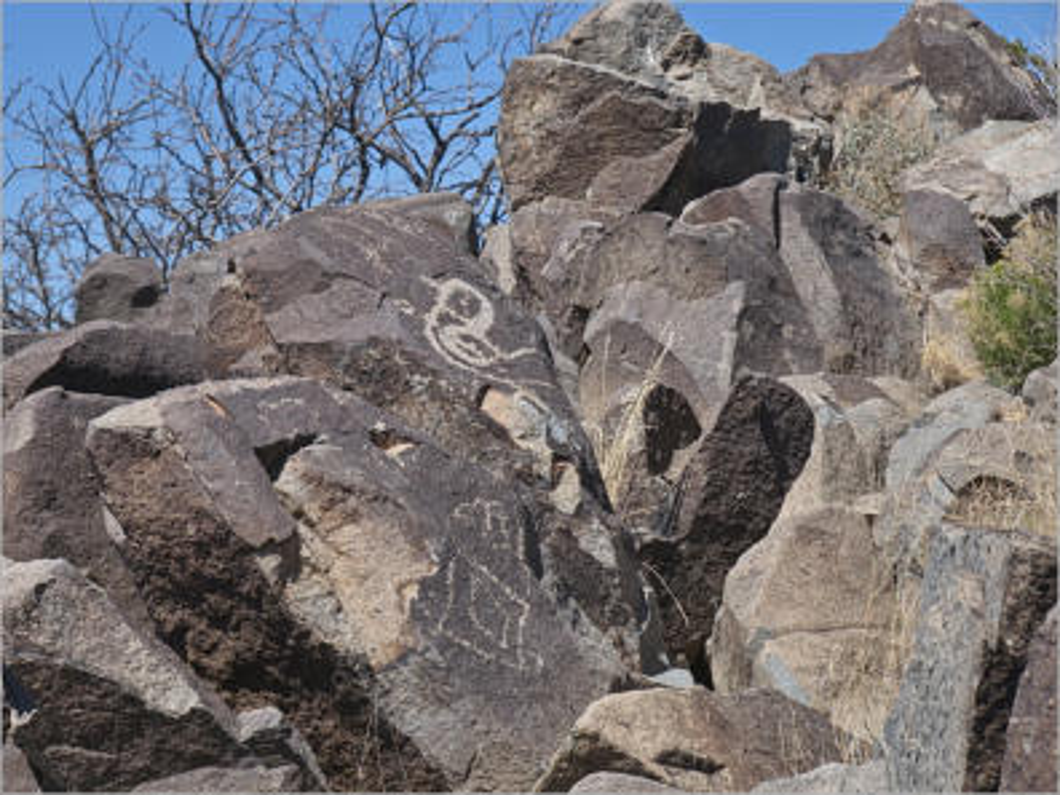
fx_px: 3675
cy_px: 398
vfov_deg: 12.3
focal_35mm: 120
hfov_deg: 16.4
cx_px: 530
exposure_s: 1/500
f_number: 9
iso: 200
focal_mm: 60
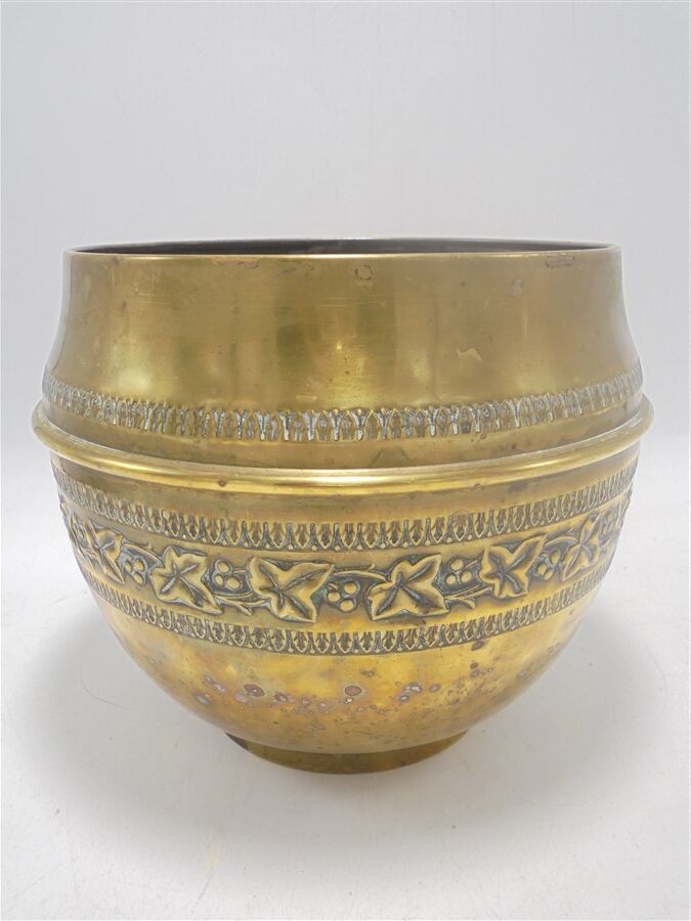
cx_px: 346
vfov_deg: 61.7
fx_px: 772
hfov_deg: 48.2
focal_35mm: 29
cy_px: 460
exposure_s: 1/40
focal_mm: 5.3
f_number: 3.7
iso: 100
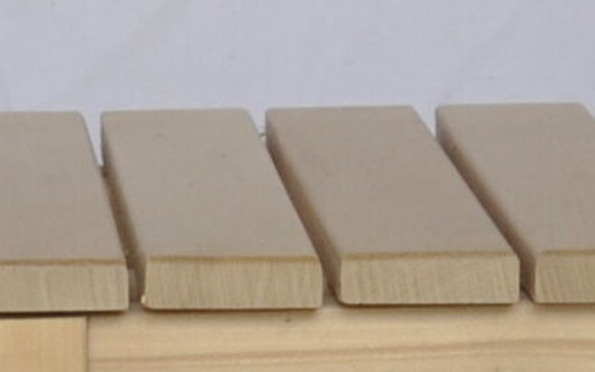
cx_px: 94
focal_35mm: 411
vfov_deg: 3.2
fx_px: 6661
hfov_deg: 5.1
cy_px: 175
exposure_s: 1/160
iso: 320
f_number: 6.3
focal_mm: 35
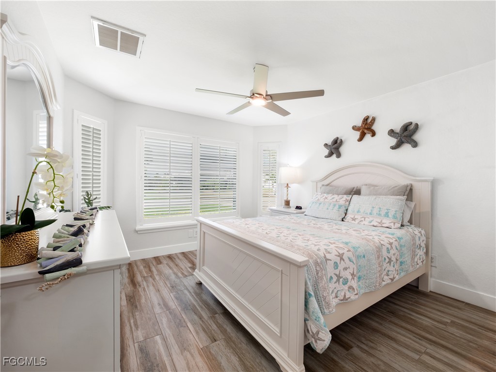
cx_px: 248
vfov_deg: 85.7
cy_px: 186
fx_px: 201
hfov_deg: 102.1
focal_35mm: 14
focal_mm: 7
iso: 200
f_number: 7.1
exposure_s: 1/5
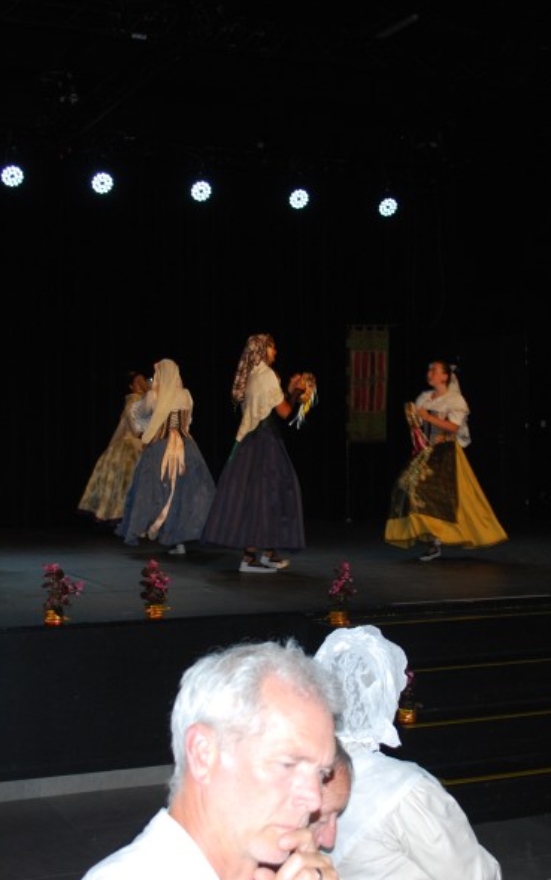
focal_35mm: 51
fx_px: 1225
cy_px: 443
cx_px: 270
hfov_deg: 25.4
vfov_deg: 39.6
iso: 280
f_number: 4
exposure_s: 1/60
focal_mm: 22
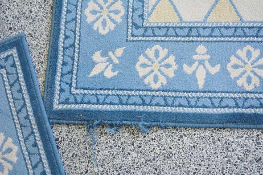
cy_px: 88
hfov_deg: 34.5
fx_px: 424
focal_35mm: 58
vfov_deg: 23.4
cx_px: 133
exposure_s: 1/80
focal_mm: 38
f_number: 5
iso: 400
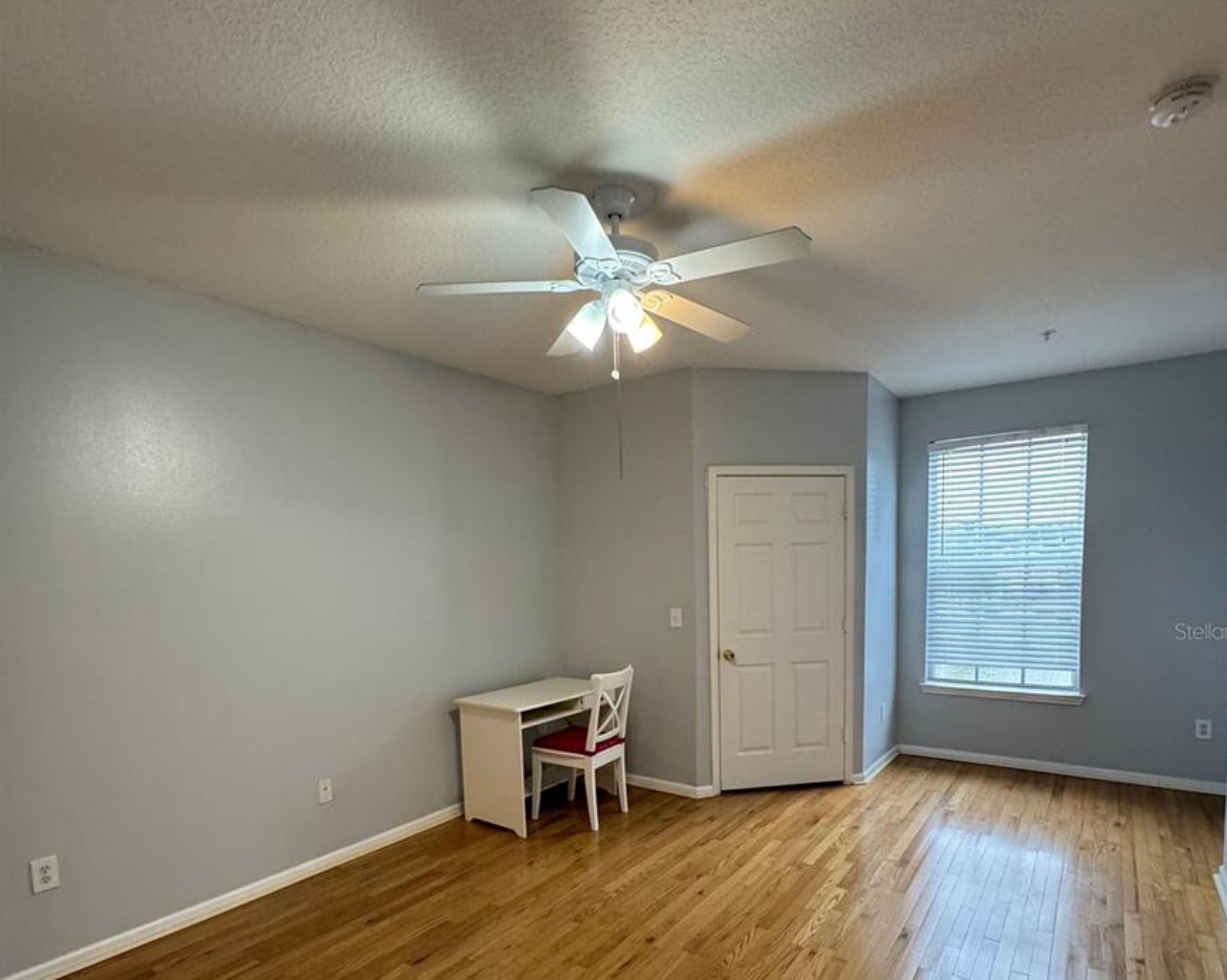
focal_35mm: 19
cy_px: 631
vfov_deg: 69.3
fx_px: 690
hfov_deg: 83.3
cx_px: 636
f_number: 2.2
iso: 320
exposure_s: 1/120
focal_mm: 2.22
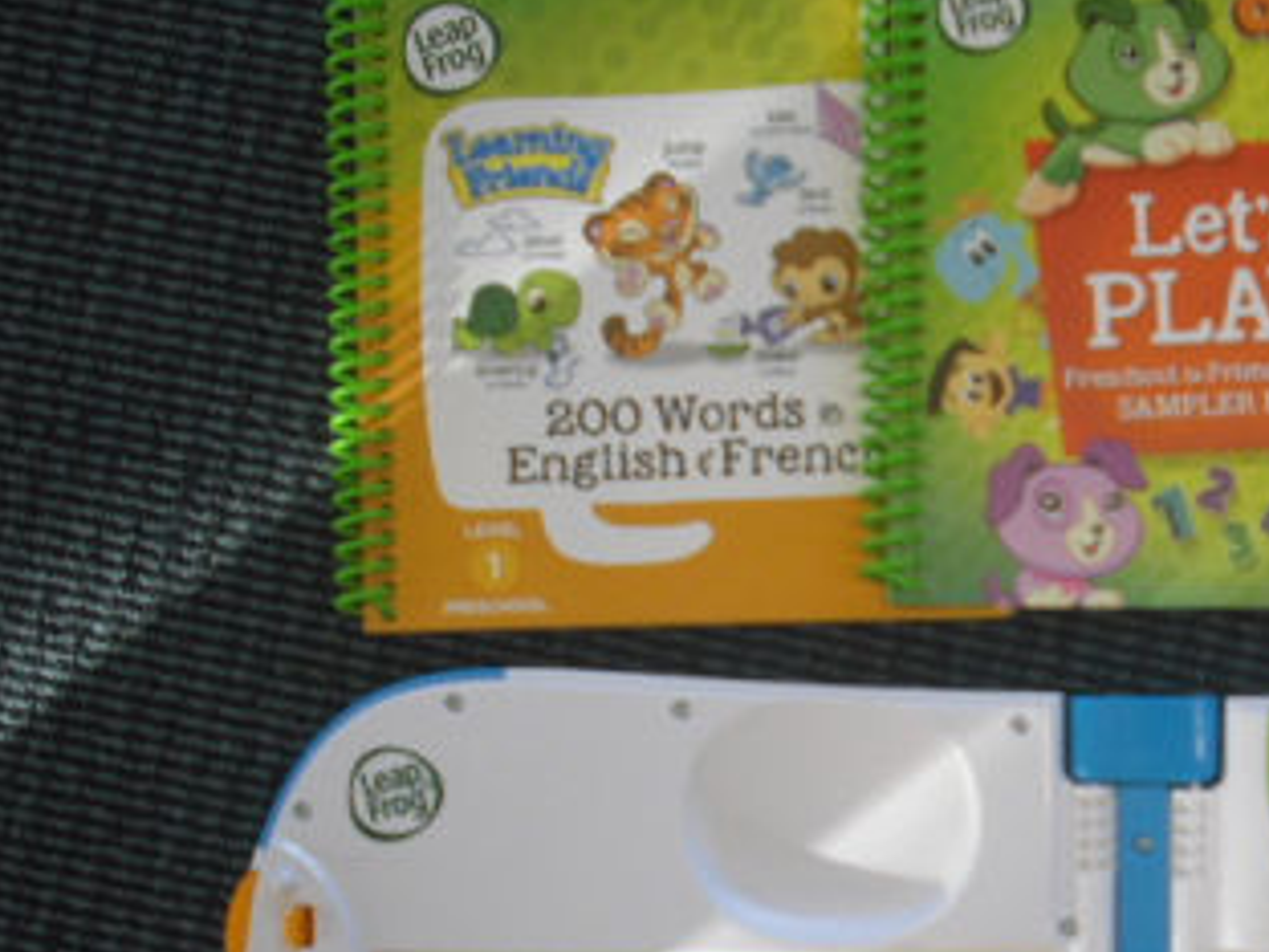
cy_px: 806
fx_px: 2859
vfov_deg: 18.7
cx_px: 1228
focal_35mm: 78
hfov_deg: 24.1
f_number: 2.8
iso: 100
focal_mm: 6.2
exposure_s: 1/125
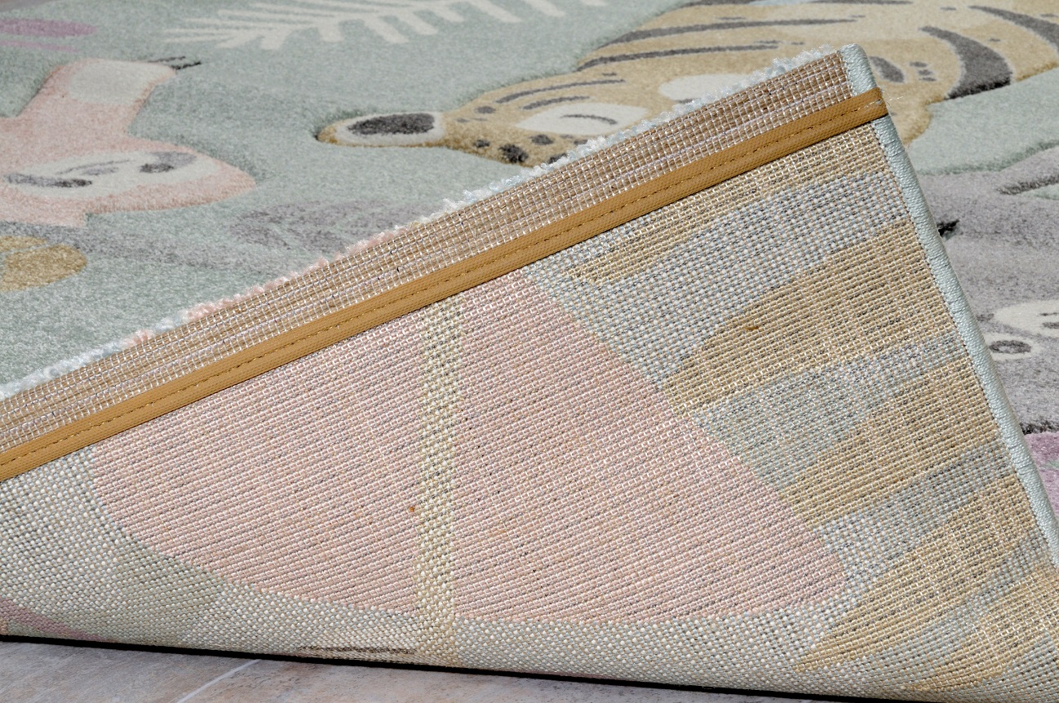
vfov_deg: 13.0
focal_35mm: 105
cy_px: 352
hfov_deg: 19.5
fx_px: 3085
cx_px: 530
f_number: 25
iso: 500
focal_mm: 70
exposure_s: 1/200
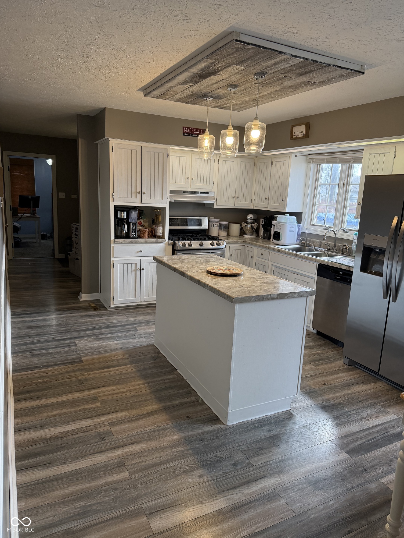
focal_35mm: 24
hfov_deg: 56.8
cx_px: 202
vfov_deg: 71.6
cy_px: 269
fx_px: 373
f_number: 1.78
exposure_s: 1/143
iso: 200
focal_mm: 6.76
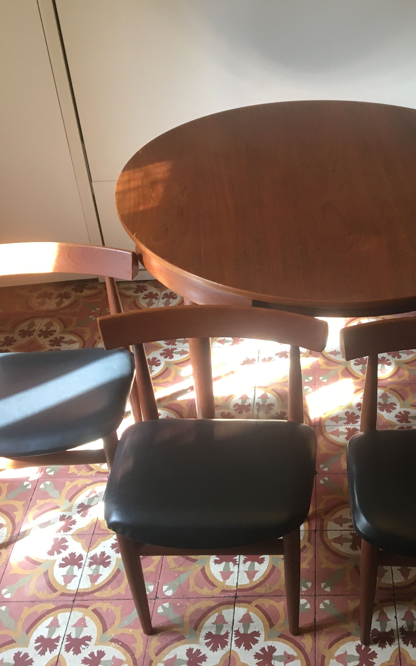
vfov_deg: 47.2
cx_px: 340
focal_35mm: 42
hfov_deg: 29.7
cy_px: 333
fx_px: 762
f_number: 2.2
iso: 80
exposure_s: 1/33
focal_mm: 4.15
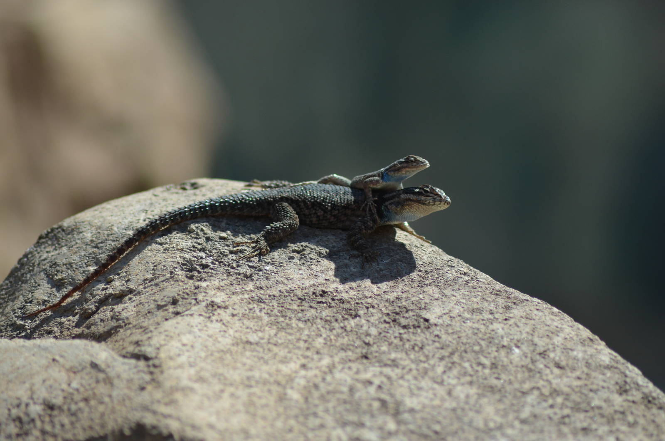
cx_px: 332
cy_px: 220
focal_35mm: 345
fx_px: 6360
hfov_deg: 6.0
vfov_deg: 4.0
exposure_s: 1/2000
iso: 400
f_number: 5.6
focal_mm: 230
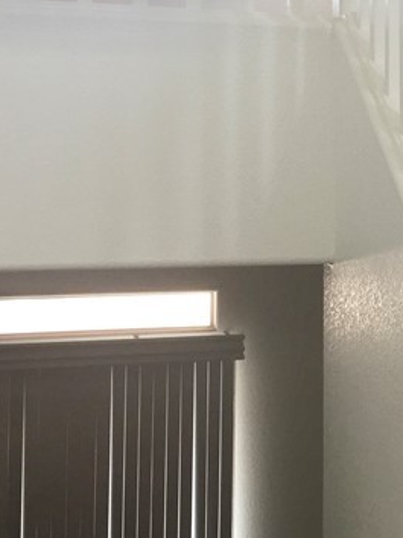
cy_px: 158
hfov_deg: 16.4
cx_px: 552
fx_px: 1305
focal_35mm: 84
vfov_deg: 23.1
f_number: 2.2
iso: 40
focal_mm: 4.15
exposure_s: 1/60
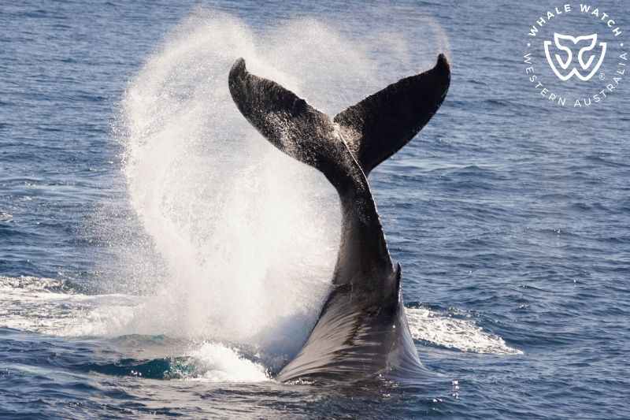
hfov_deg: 9.2
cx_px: 315
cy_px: 210
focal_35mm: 225
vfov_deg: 6.1
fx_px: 3936
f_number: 5
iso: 160
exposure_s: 1/1000
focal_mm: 150
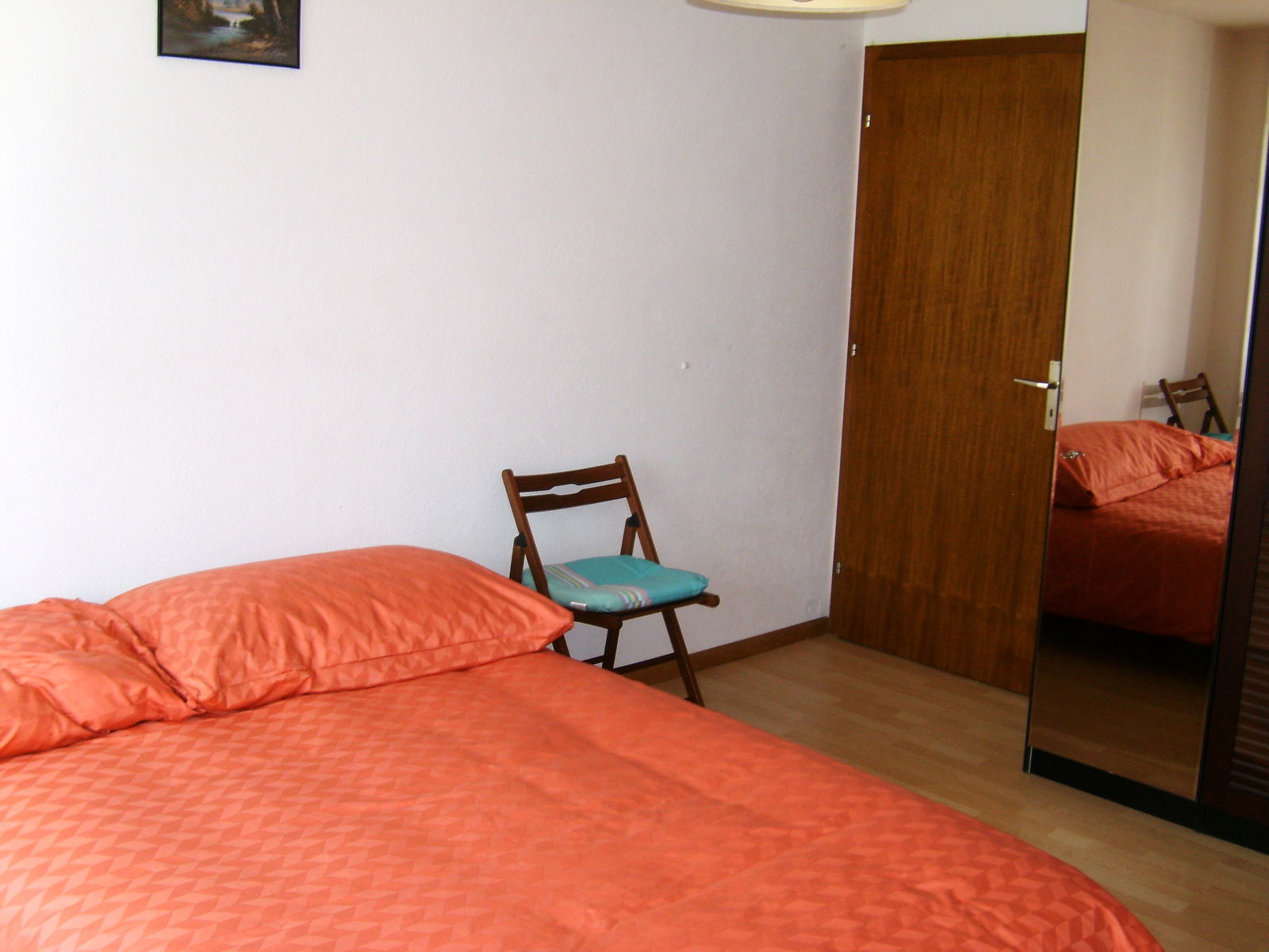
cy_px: 476
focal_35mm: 35
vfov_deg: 40.7
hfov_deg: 52.6
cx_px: 634
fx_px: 1283
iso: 100
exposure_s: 1/45
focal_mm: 5.8
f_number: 2.8
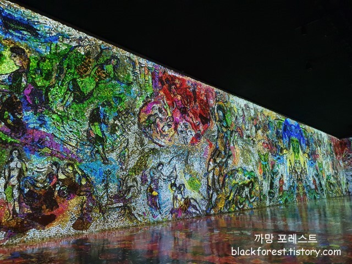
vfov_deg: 53.1
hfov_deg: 67.3
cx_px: 176
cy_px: 132
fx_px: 264
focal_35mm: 26
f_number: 1.5
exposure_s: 1/20
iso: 500
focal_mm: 4.32
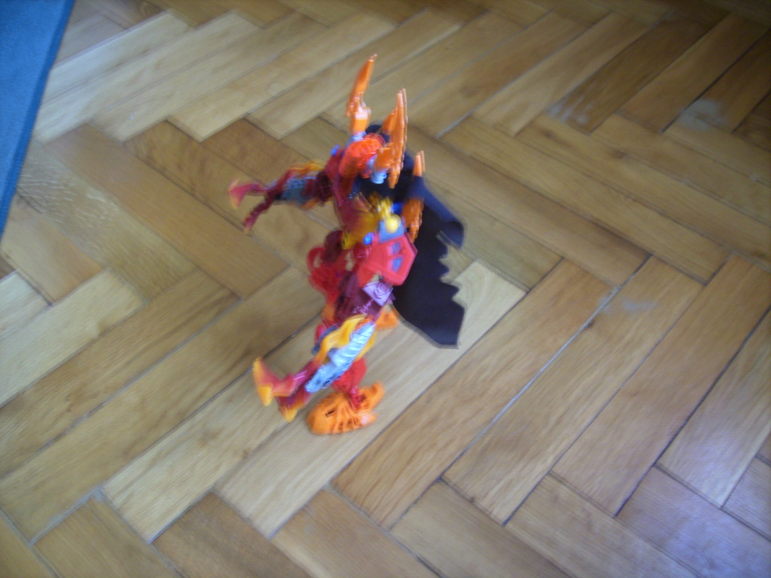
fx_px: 713
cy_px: 289
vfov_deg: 44.2
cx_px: 386
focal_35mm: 32
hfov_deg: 56.8
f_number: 2.8
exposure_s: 1
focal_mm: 5.99
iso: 50
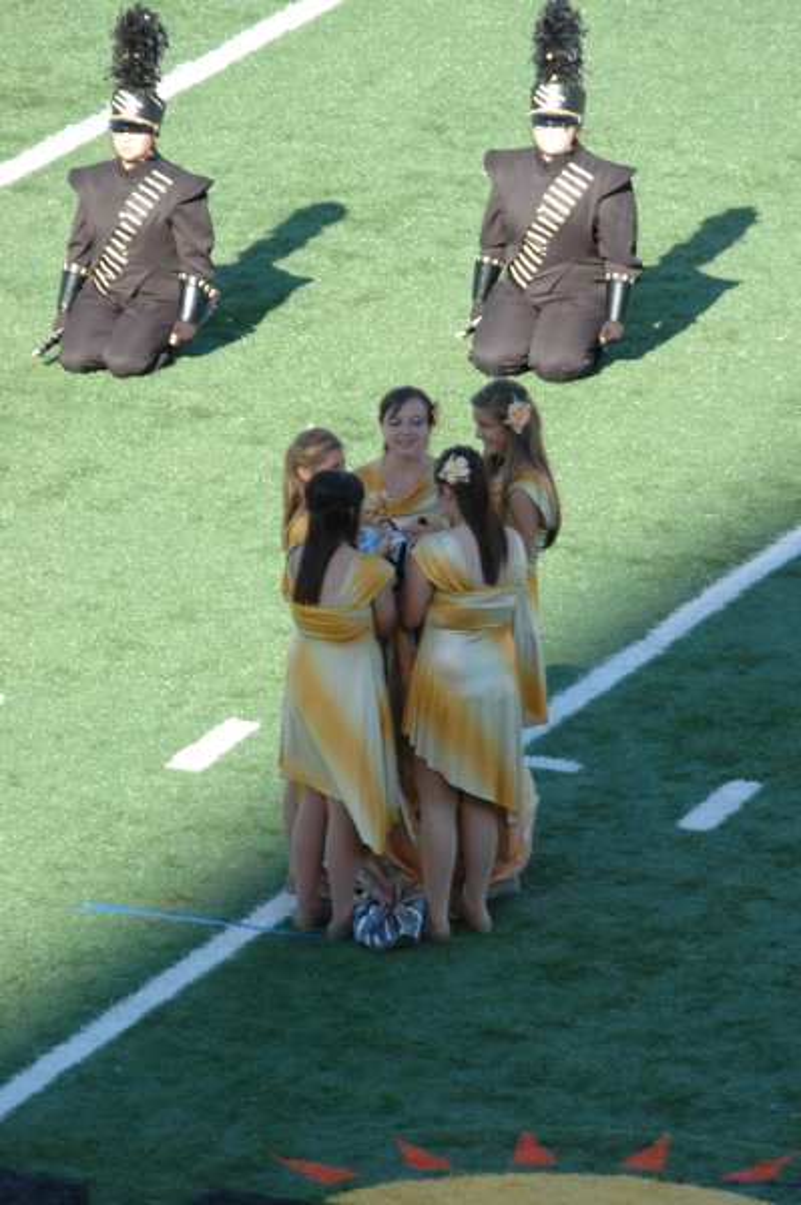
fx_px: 17551
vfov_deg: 3.9
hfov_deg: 2.6
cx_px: 400
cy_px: 602
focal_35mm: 525
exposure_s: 1/250
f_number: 5.6
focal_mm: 350
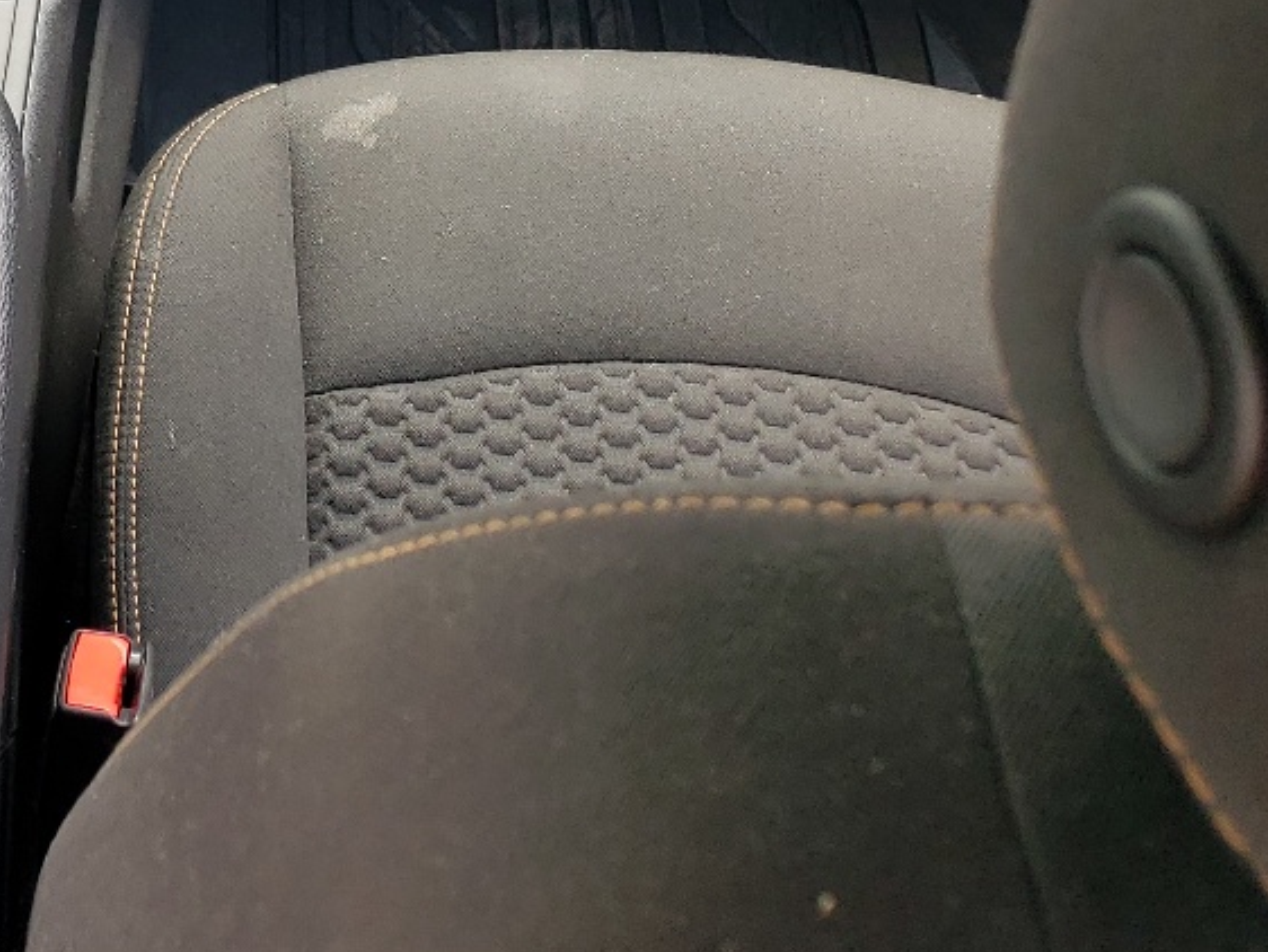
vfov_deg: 18.6
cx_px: -194
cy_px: -273
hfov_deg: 24.2
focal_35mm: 74
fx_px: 2712
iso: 50
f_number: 1.5
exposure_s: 1/147
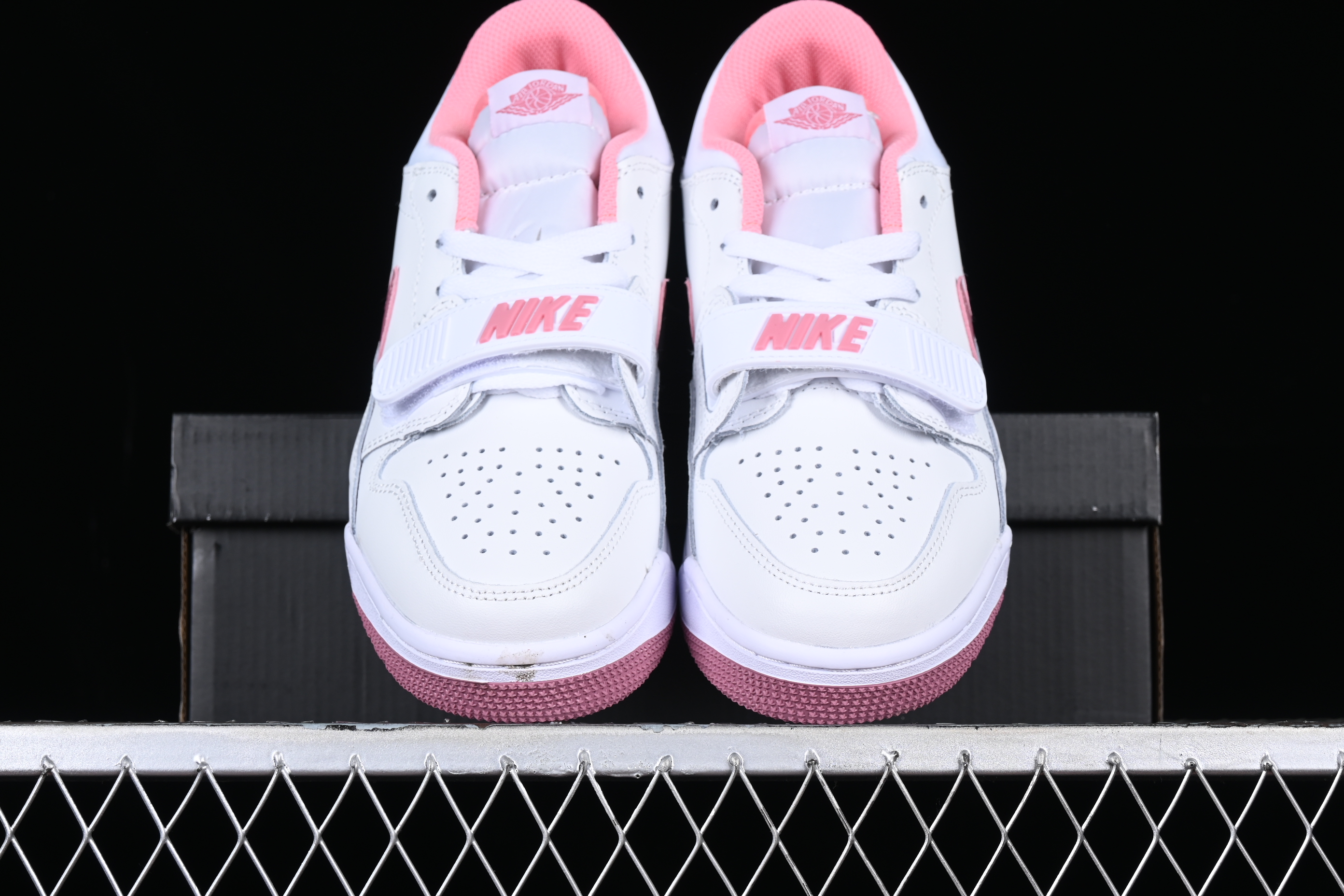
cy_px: 448
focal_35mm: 72
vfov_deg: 18.9
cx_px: 672
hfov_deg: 28.1
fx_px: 2688
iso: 160
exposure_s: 1/100
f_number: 8
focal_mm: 48
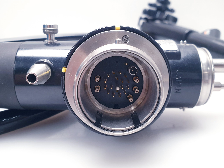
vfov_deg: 53.1
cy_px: 84
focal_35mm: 26
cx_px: 112
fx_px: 168
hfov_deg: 67.3
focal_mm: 4.3
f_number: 2.4
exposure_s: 1/50
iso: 160
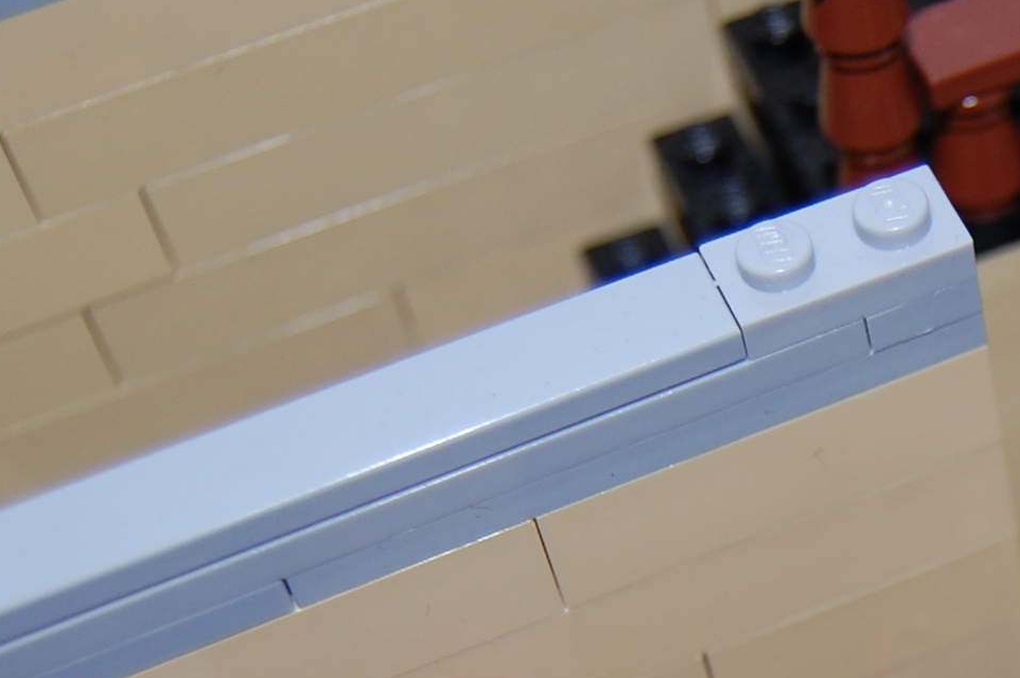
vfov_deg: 10.9
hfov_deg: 16.1
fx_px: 3453
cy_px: 905
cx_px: 1265
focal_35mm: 122
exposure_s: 1/60
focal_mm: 26
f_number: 4
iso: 250
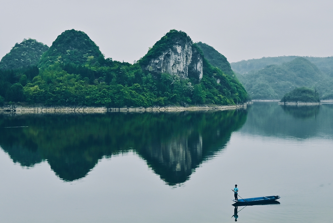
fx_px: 389
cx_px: 166
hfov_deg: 46.4
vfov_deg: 32.0
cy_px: 112
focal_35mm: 42
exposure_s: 1/500
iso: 320
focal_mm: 28
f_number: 5.6
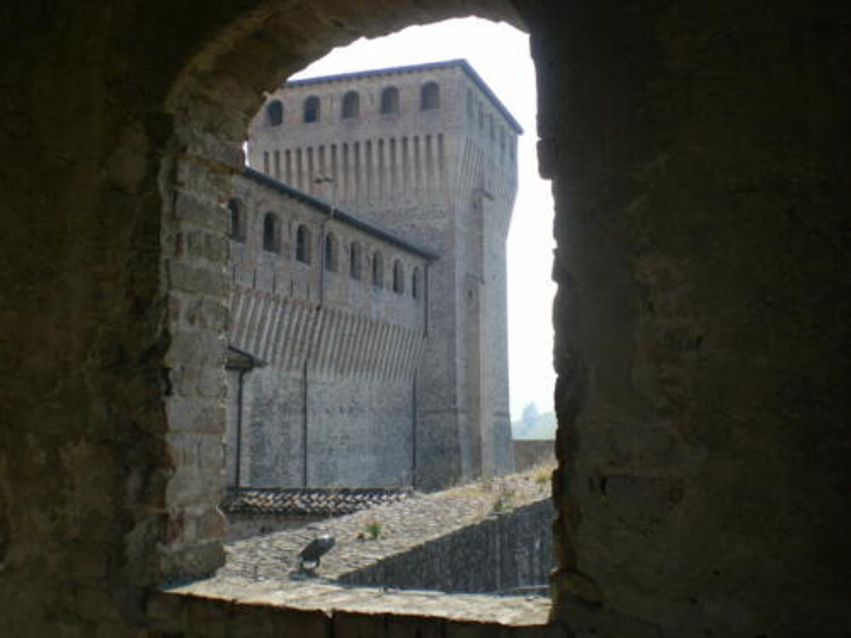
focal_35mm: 38
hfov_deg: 49.0
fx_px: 934
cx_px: 426
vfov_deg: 37.7
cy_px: 319
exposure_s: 1/195
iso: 50
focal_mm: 6.3
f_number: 4.6
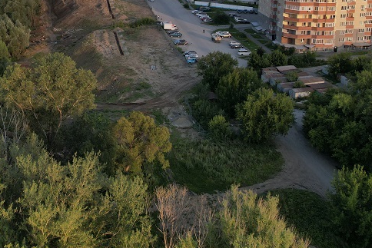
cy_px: 28
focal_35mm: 50
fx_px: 517
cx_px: 95
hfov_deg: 38.6
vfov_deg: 26.2
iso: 110
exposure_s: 1/160
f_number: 2.8
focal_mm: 8.38
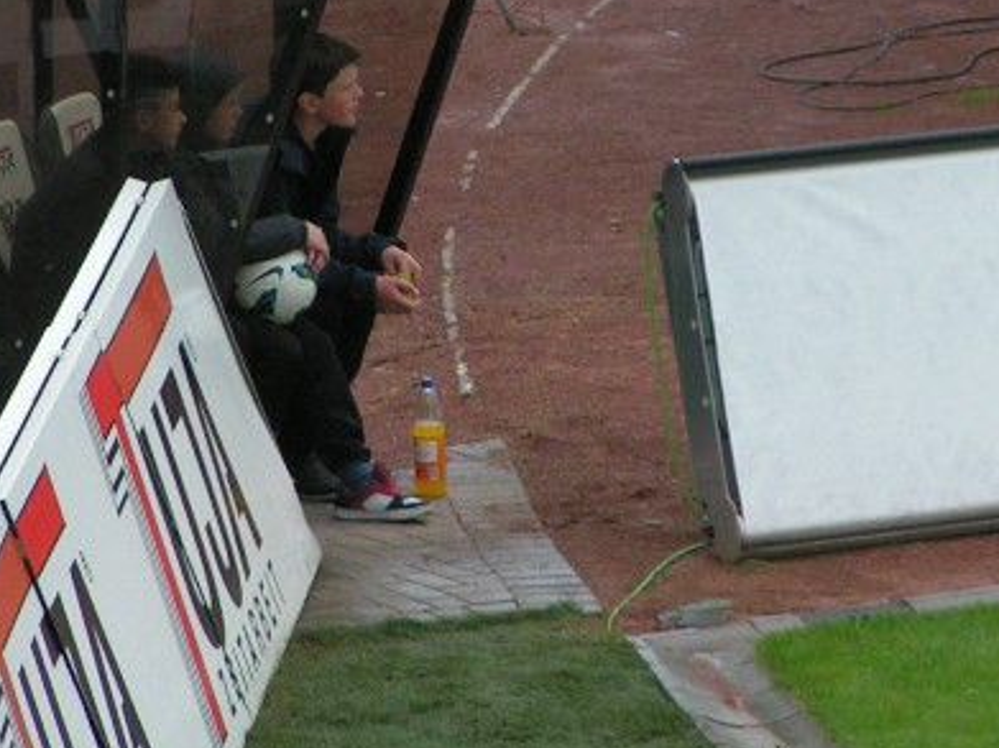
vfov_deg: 2.7
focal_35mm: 555
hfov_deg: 3.6
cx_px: 427
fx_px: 16012
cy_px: 100
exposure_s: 1/320
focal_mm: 41.4
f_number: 3.5
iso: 100
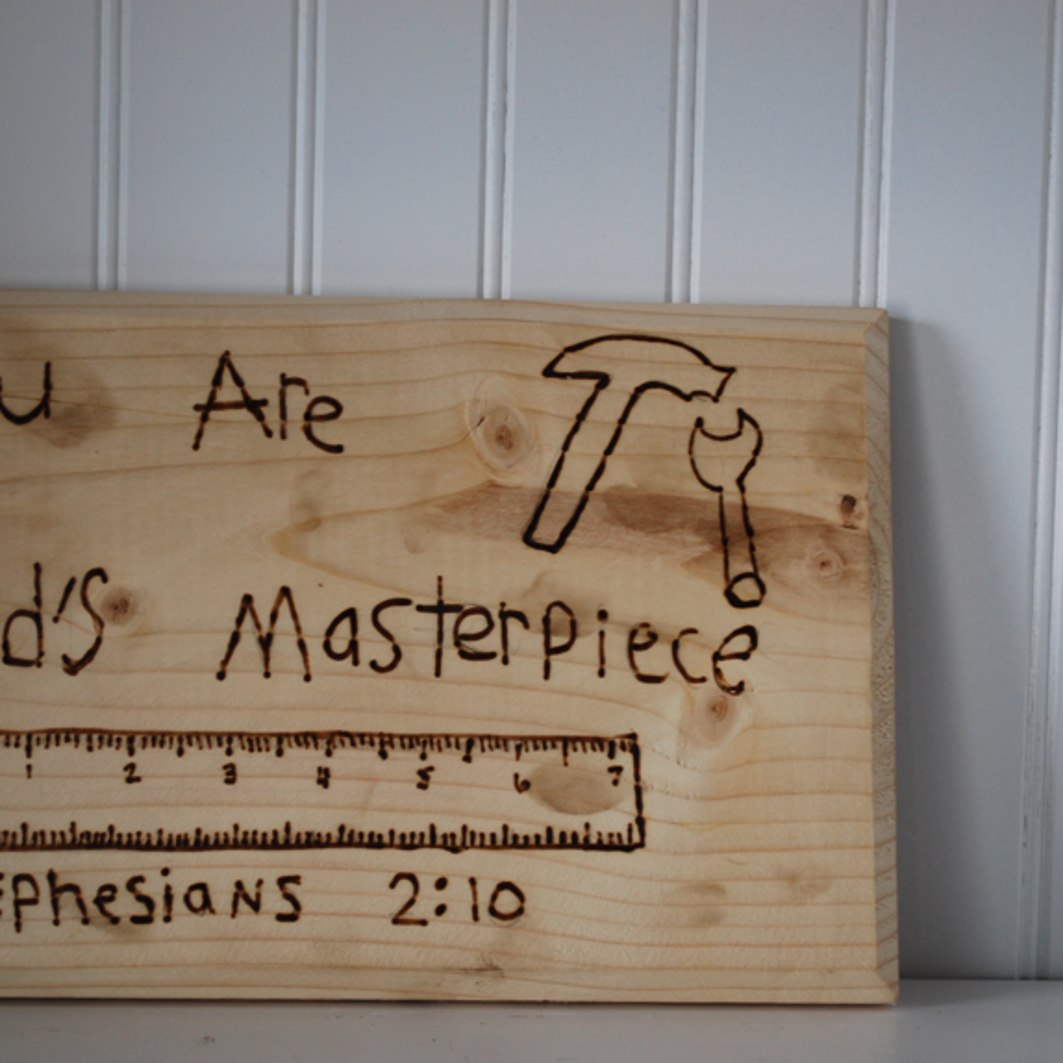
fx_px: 3057
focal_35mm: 88
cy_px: 541
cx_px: 350
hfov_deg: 19.7
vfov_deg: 19.7
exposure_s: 1/30
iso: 280
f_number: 5.3
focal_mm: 44
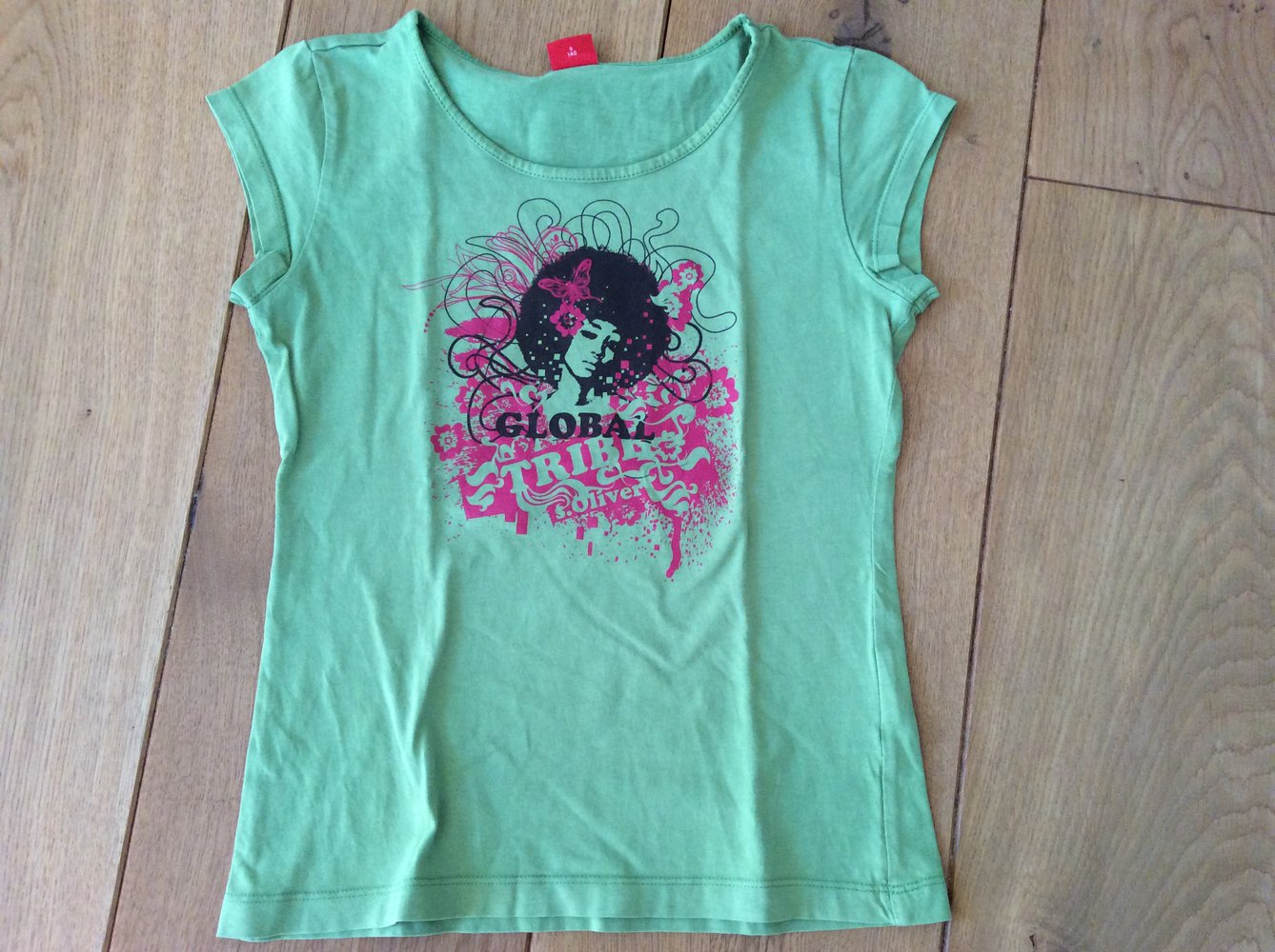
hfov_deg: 56.9
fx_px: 1177
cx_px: 638
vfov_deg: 44.1
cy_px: 476
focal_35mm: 32
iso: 125
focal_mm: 3.3
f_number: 2.4
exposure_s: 1/25
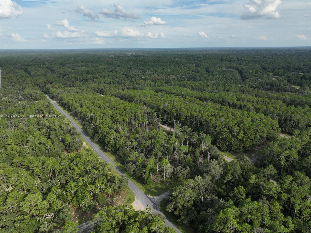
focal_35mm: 24
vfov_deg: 56.8
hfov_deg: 71.6
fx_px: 215
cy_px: 116
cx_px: 156
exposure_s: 1/400
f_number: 2.8
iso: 100
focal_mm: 12.29
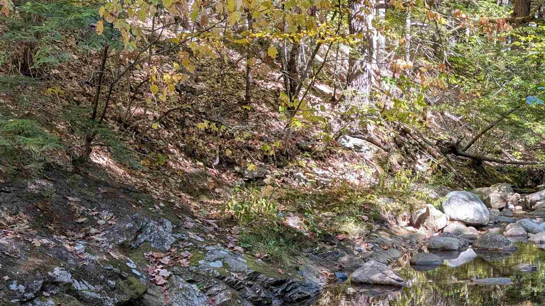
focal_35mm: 50
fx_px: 723
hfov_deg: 40.3
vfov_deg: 23.1
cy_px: 297
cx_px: 403
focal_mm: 6.9
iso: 55
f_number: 1.68
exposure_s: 1/201
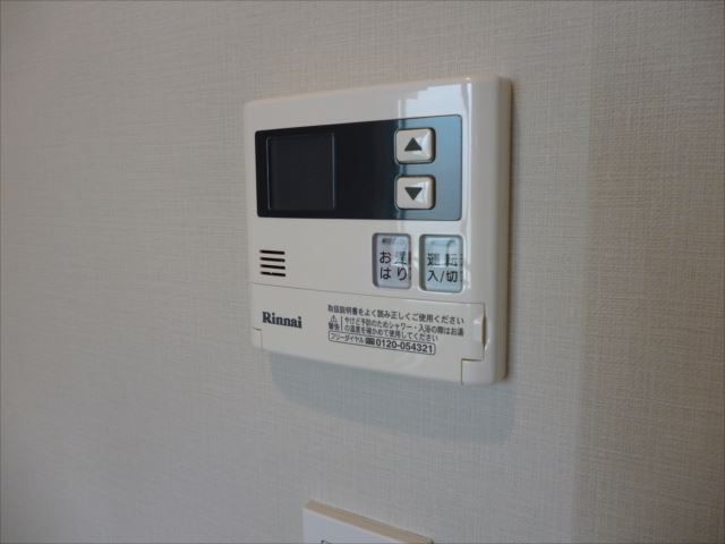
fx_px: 586
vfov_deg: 49.7
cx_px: 362
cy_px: 272
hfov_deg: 63.4
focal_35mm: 28
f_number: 3.1
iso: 160
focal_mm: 5
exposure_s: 1/60
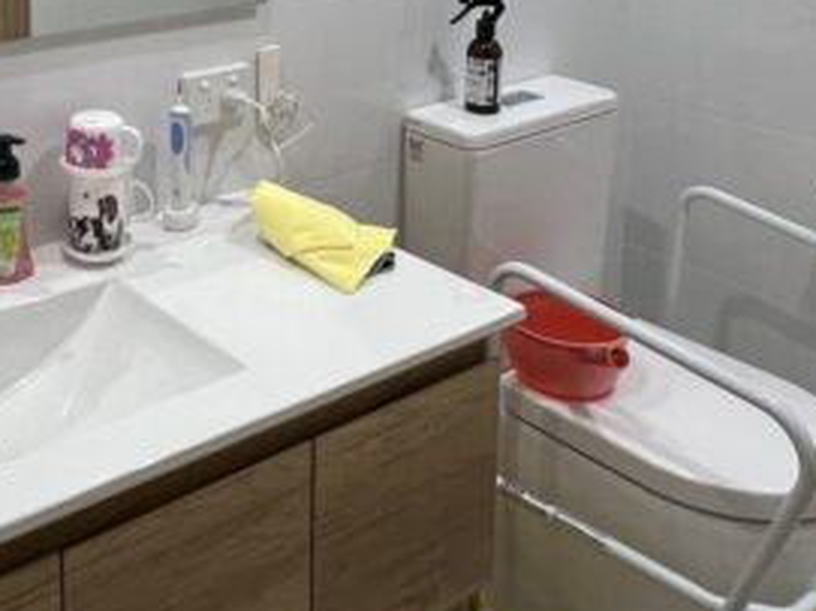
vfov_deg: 28.2
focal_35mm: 46
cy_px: -90
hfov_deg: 39.2
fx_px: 1084
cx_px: 135
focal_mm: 1.57
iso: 100
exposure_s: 1/100
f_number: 1.8
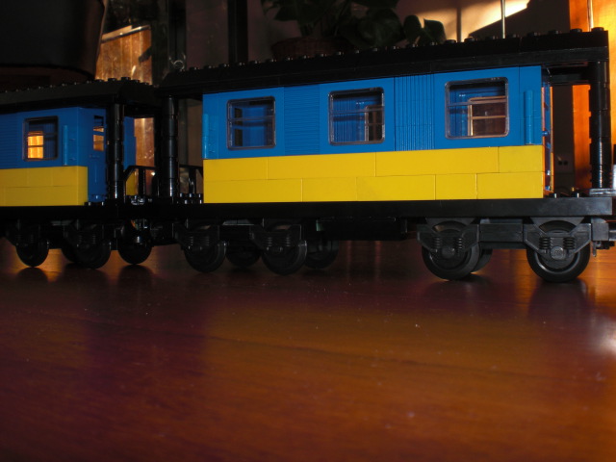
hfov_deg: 49.0
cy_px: 231
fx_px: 676
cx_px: 308
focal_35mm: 38
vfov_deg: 37.7
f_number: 5.6
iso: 64
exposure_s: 1/30
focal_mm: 6.3
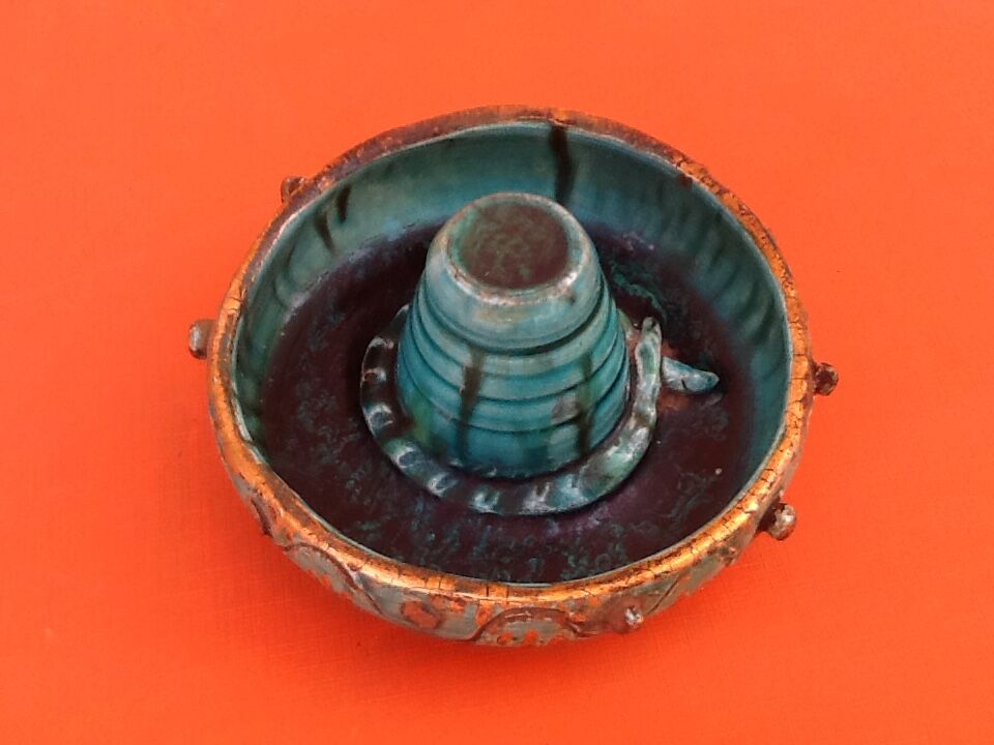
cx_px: 497
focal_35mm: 44
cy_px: 372
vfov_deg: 32.9
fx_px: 1263
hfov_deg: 42.9
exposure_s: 1/267
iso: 40
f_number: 2.4
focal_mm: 2.03
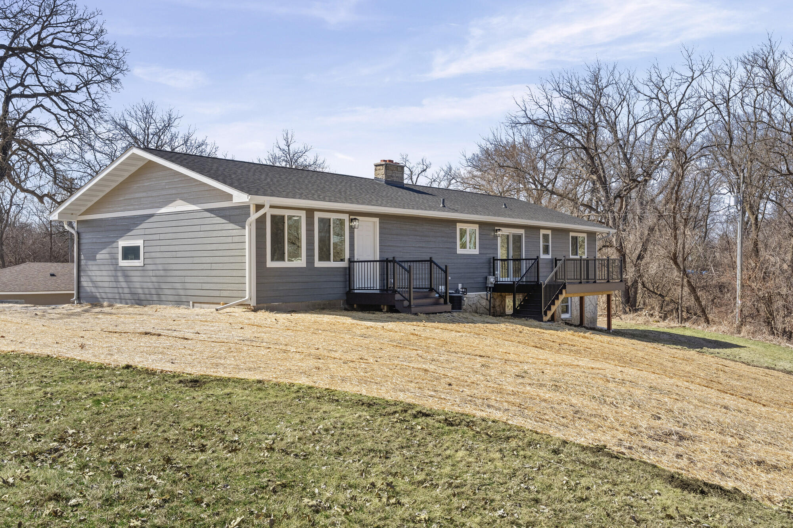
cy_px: 264
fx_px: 716
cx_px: 396
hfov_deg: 58.0
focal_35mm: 32
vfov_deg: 40.5
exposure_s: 1/50
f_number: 16
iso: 640
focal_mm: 32.5
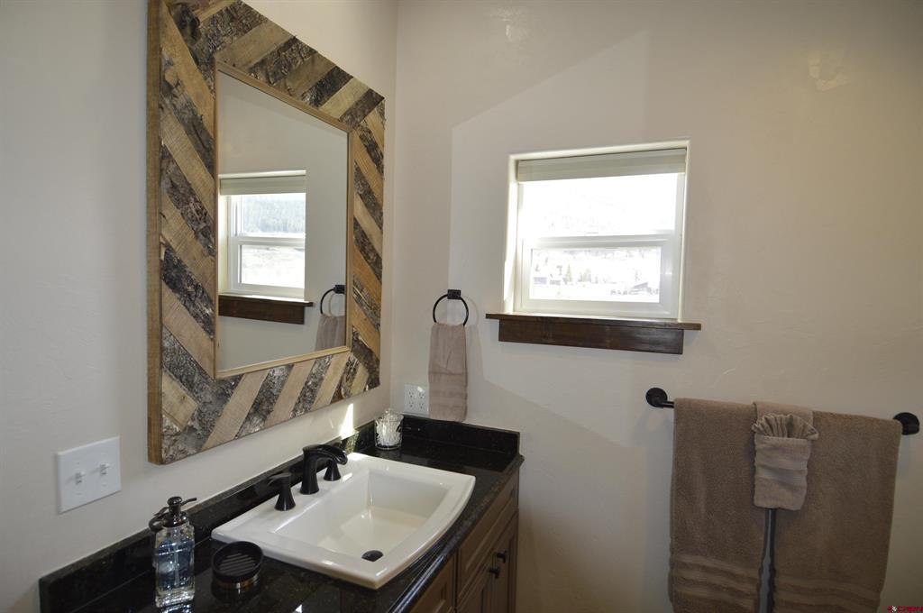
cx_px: 462
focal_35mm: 18
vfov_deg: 67.2
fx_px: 461
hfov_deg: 90.1
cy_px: 306
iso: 360
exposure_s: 1/125
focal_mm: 12
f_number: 4
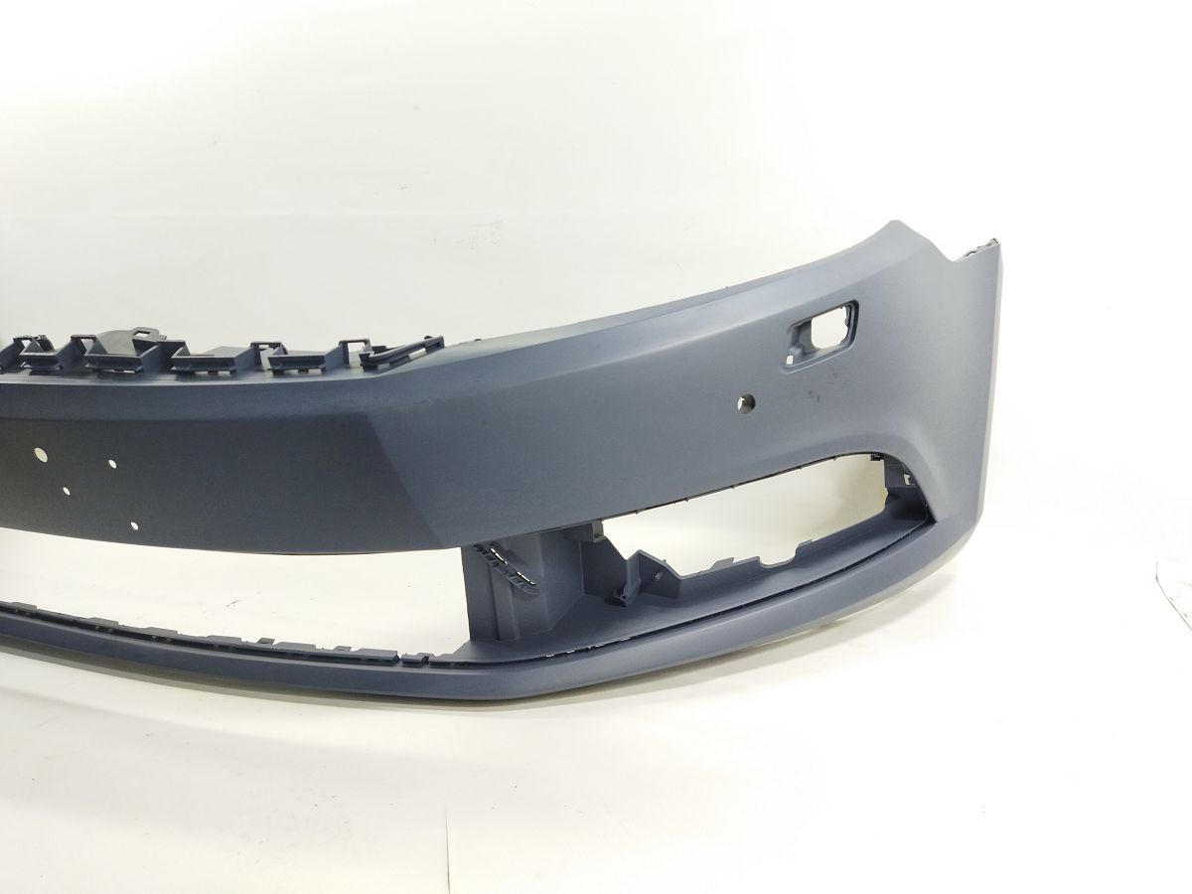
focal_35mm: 27
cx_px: 596
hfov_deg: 65.3
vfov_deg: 51.4
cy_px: 447
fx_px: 930
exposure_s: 1/100
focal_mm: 4.71
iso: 157
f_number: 1.79
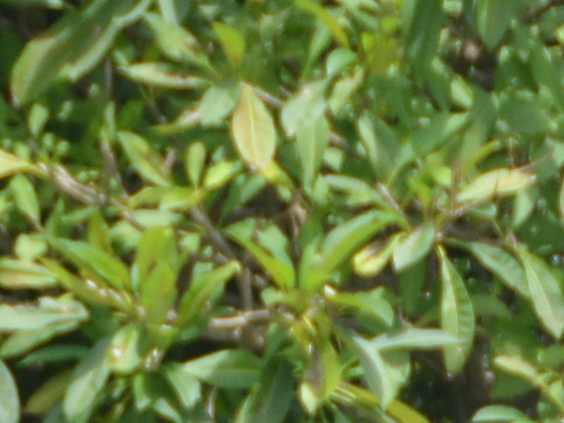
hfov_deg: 3.0
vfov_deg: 2.2
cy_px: 909
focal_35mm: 670
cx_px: 687
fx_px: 10916
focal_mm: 62
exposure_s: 1/1000
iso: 400
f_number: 5.6
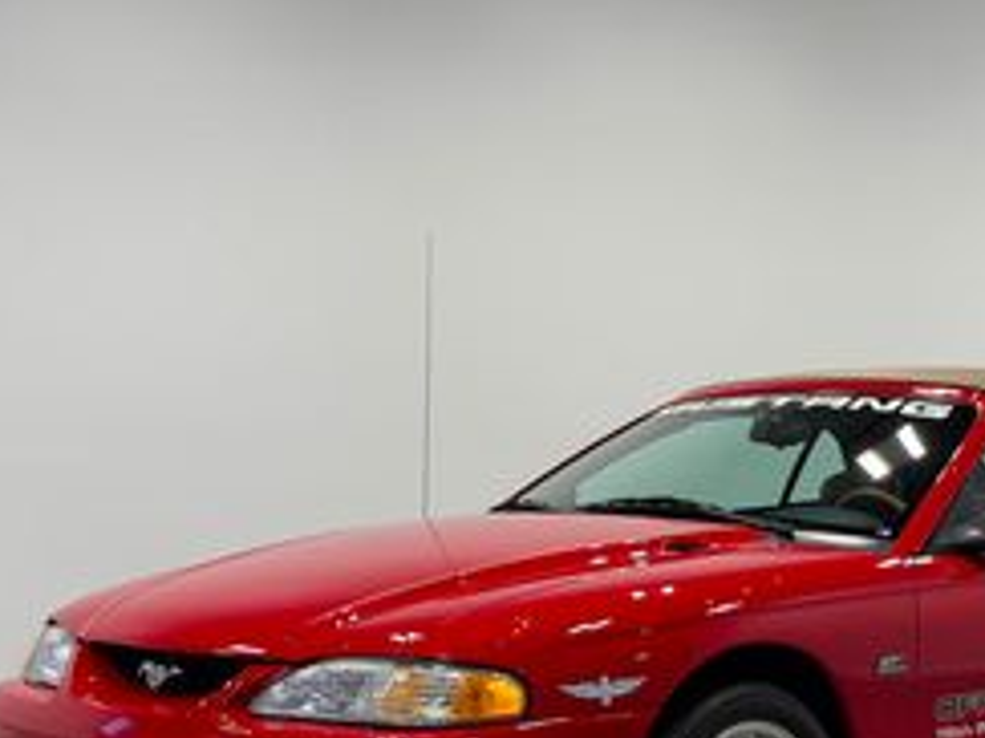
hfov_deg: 24.5
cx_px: 705
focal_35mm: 79
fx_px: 2247
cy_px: 527
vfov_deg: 18.6
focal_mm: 6.76
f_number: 1.78
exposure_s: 1/320
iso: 64
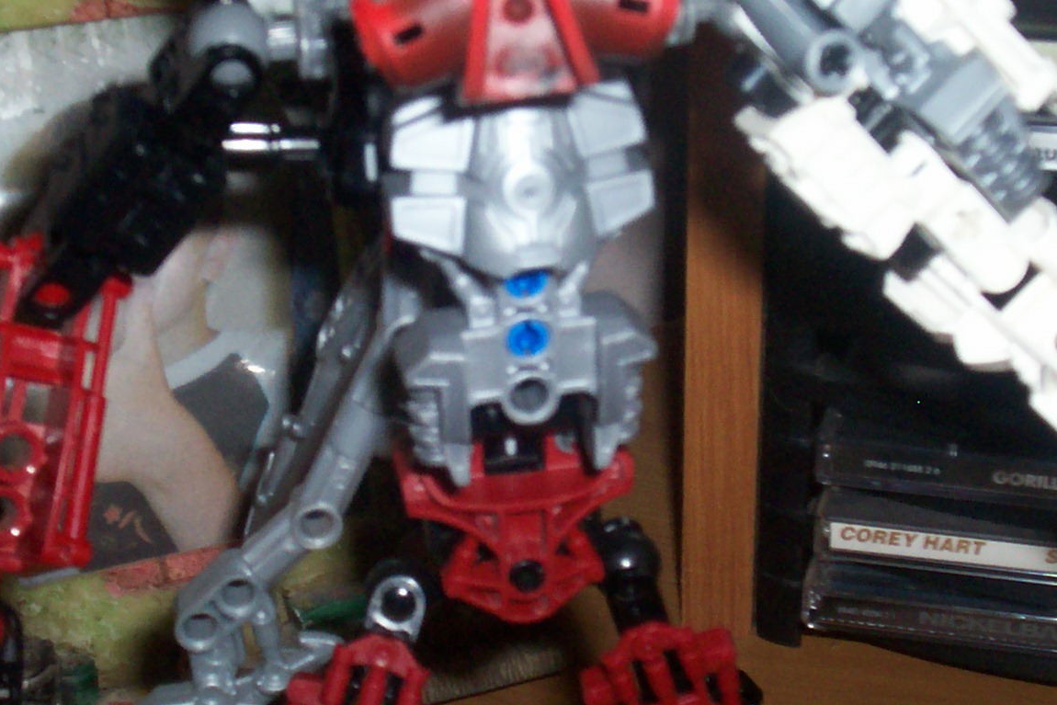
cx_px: 520
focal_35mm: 75
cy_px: 316
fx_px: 2202
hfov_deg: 27.0
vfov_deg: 18.2
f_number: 4.5
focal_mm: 5.9
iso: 140
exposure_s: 1/64
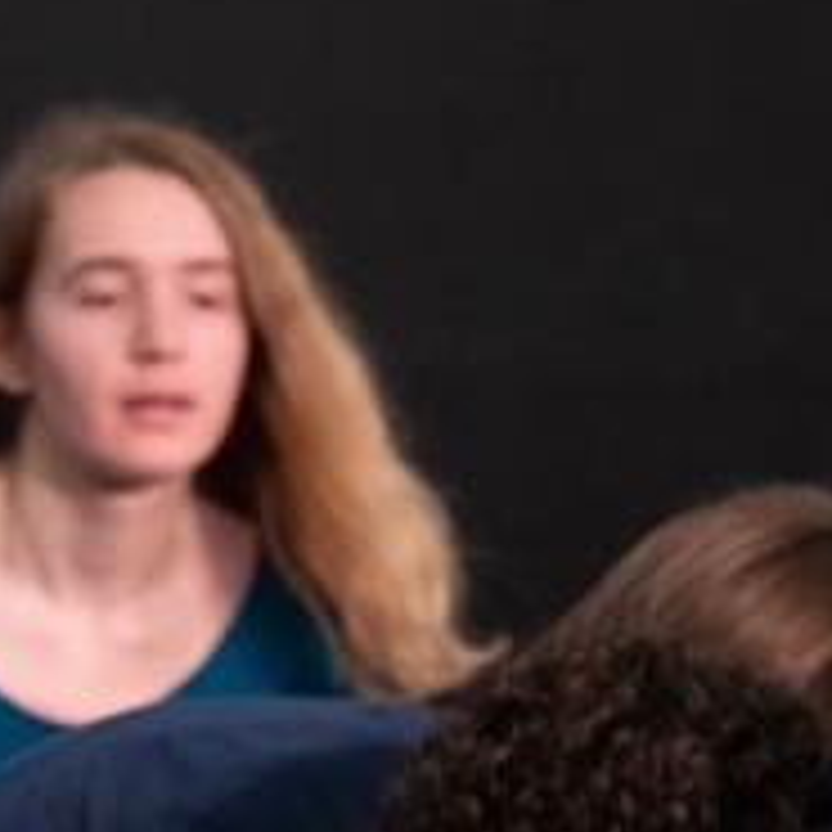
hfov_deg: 3.6
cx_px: 747
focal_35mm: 492
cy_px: 652
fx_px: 13379
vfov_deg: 3.6
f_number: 2.5
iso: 3200
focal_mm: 90
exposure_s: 1/125
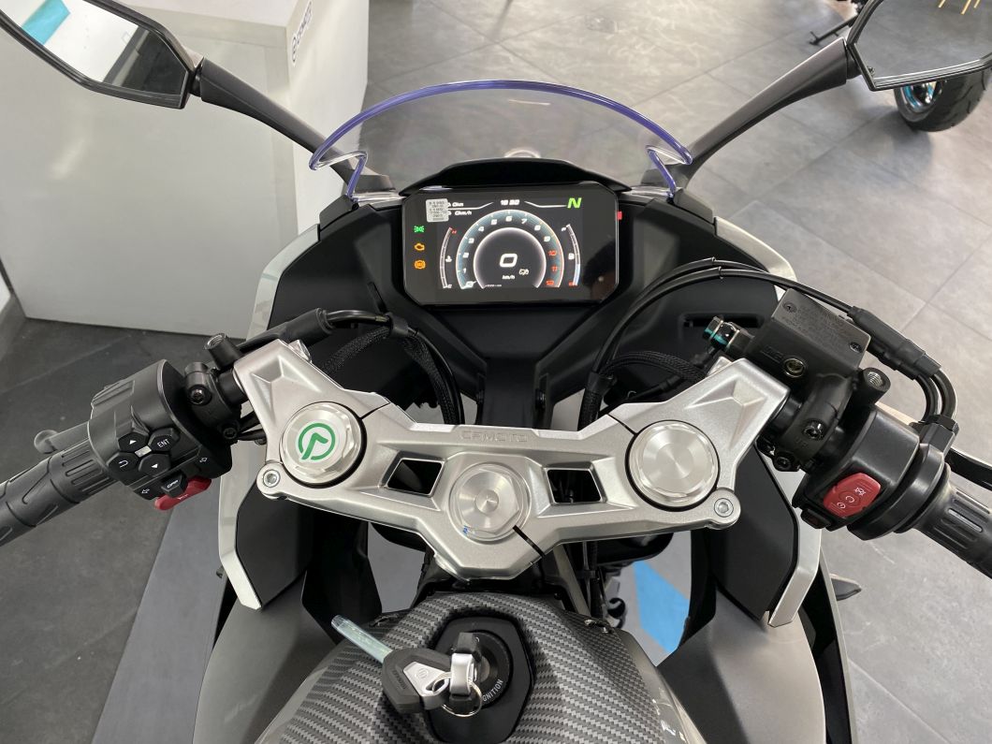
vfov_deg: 53.1
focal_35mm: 26
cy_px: 372
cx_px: 496
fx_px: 745
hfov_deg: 67.3
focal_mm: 4.25
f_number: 1.8
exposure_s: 1/50
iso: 125
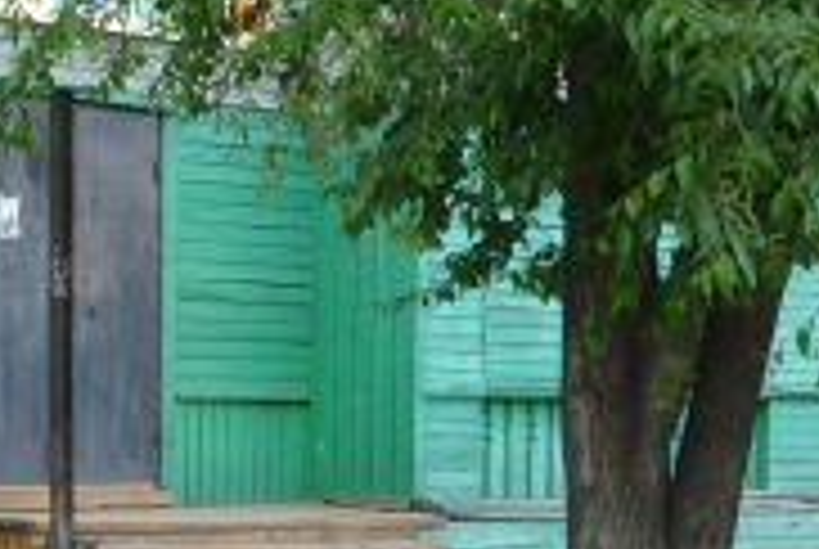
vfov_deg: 11.8
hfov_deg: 17.5
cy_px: 558
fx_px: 2620
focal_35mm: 115
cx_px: 108
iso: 160
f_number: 4.2
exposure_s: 1/40
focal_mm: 8.1
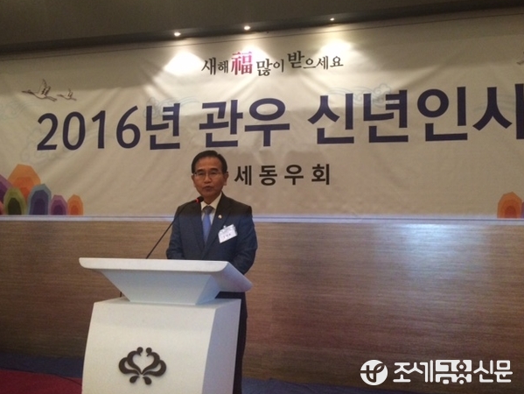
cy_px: 192
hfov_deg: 59.9
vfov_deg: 46.8
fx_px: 454
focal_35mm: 30
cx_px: 255
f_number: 2.2
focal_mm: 4.15
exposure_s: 1/30
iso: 200
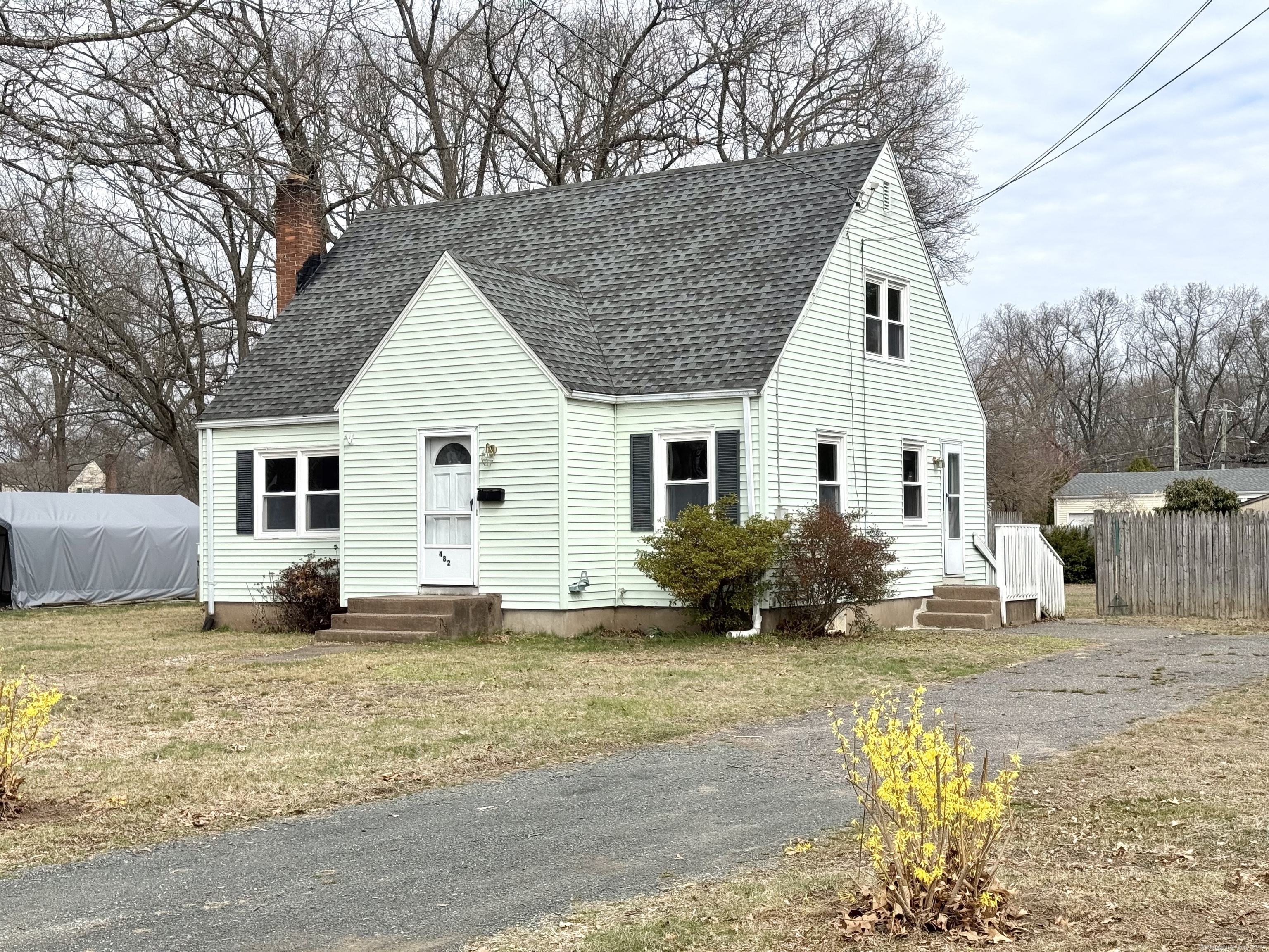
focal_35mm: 48
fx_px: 1760
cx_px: 634
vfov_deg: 30.3
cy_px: 476
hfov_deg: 39.7
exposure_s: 1/3610
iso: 64
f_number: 1.78
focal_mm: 6.76
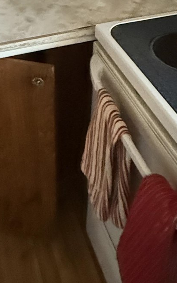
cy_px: -24
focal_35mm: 52
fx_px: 402
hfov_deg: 24.7
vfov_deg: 34.0
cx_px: 52
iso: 1600
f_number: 2.2
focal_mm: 2.22
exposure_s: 1/40
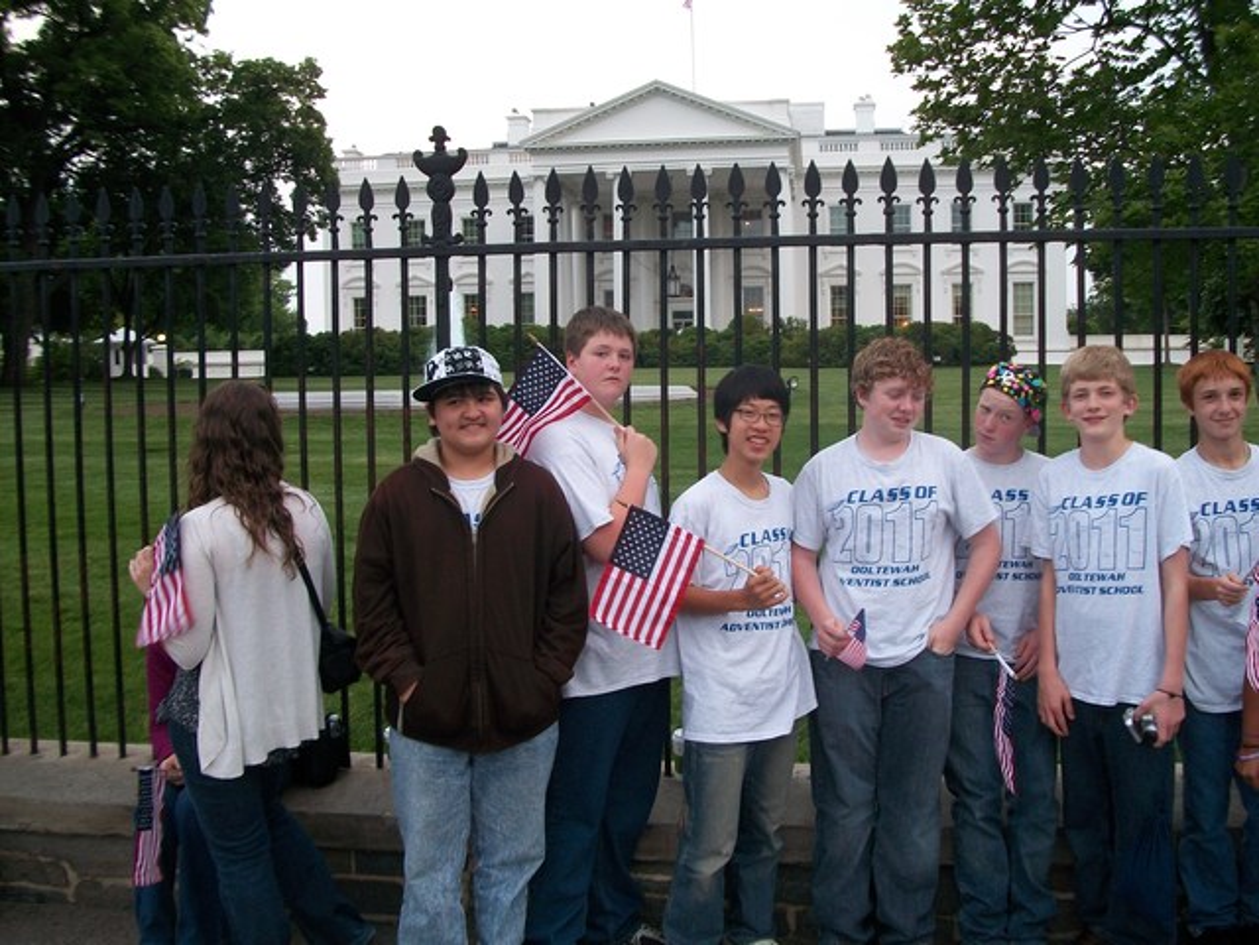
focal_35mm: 32
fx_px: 1164
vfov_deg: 44.2
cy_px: 472
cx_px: 630
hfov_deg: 56.8
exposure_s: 1/40
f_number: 2.9
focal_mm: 5.7
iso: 80
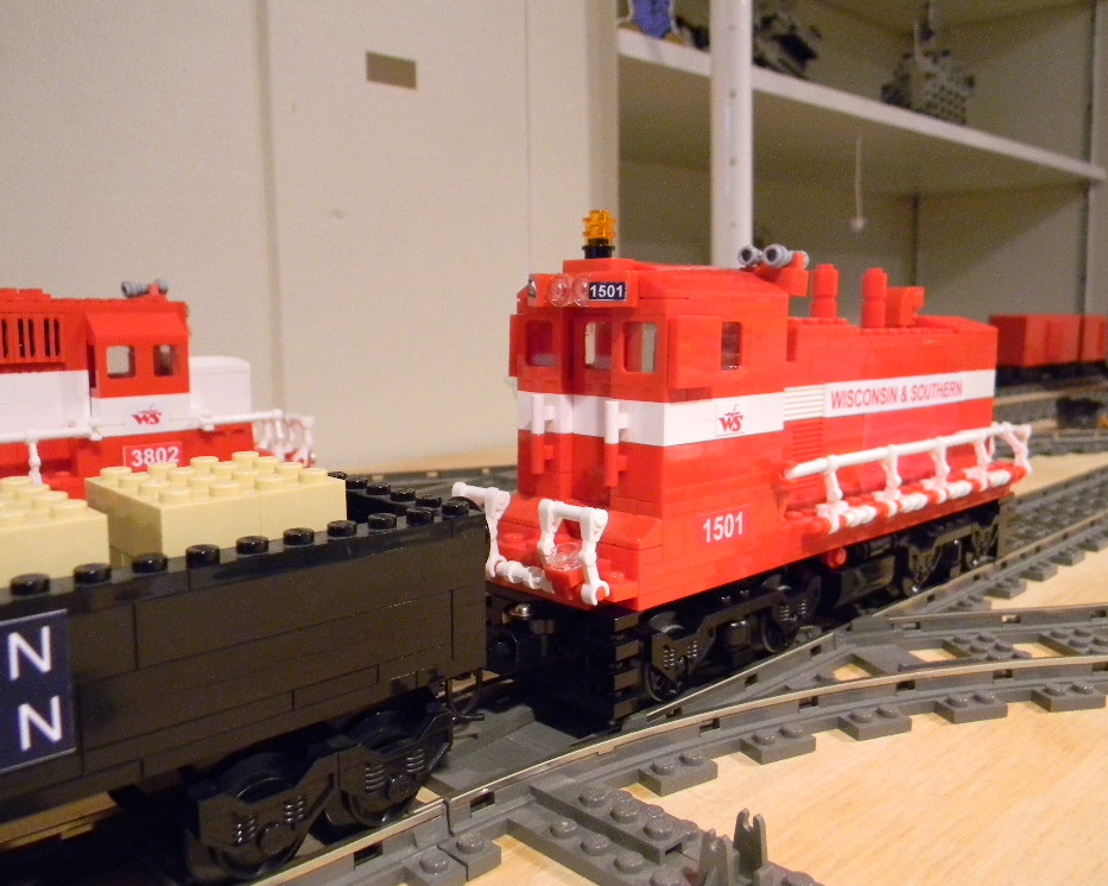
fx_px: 984
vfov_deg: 48.5
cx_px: 543
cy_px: 441
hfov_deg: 58.8
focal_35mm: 30
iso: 400
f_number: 3.5
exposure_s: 1/9.6
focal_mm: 5
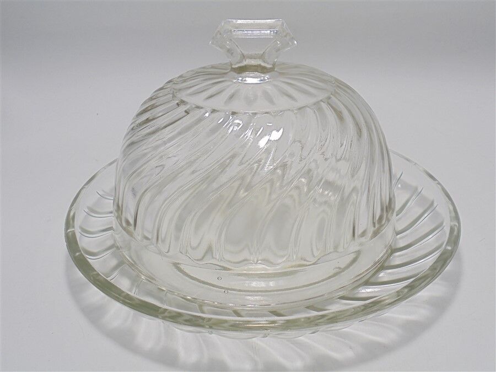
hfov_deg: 49.0
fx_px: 544
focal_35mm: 38
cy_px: 186
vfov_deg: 37.7
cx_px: 248
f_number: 4.2
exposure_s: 1/60
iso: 100
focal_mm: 6.9
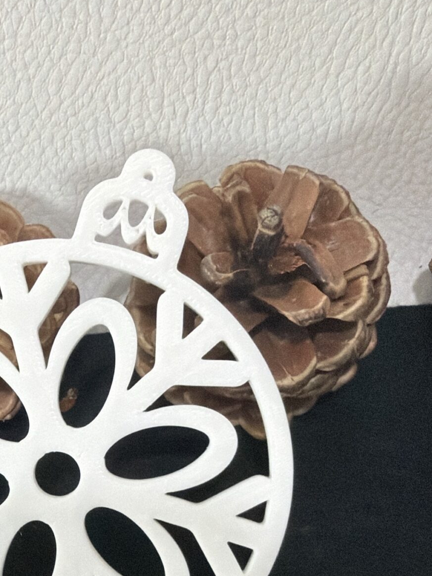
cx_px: 63
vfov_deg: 33.9
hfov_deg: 25.9
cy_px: 461
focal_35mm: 55
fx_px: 915
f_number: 2.2
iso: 320
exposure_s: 1/77
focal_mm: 2.22
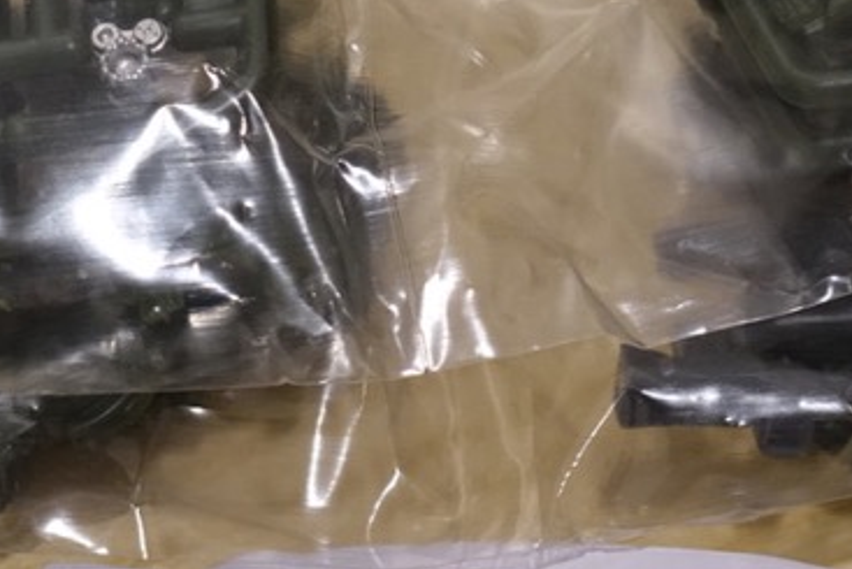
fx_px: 3101
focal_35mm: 131
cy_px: 438
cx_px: 462
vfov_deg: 10.5
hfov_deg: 15.6
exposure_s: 1/25
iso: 800
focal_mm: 17.06
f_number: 2.8
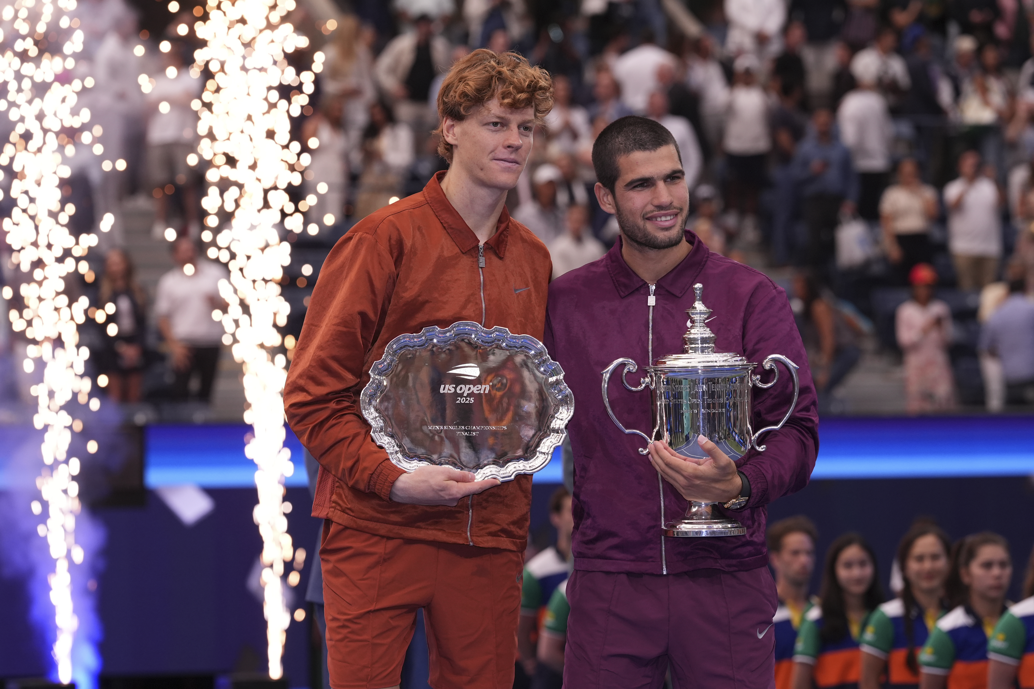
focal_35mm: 156
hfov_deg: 13.2
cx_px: 517
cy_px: 344
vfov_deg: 8.8
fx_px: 4480
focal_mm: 156
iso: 1600
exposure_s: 1/500
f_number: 5
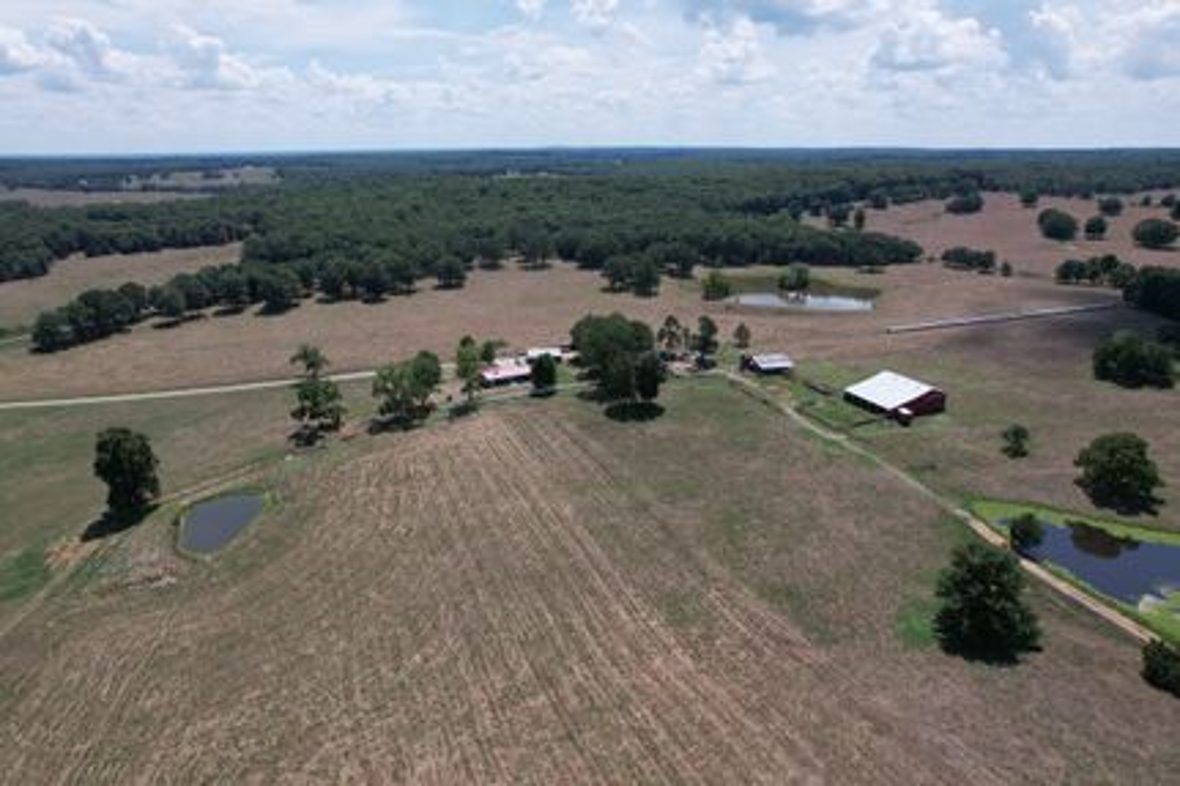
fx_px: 721
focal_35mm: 22
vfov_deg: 57.2
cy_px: 393
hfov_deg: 78.6
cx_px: 590
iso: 200
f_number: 2.8
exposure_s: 1/180
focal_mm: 8.38
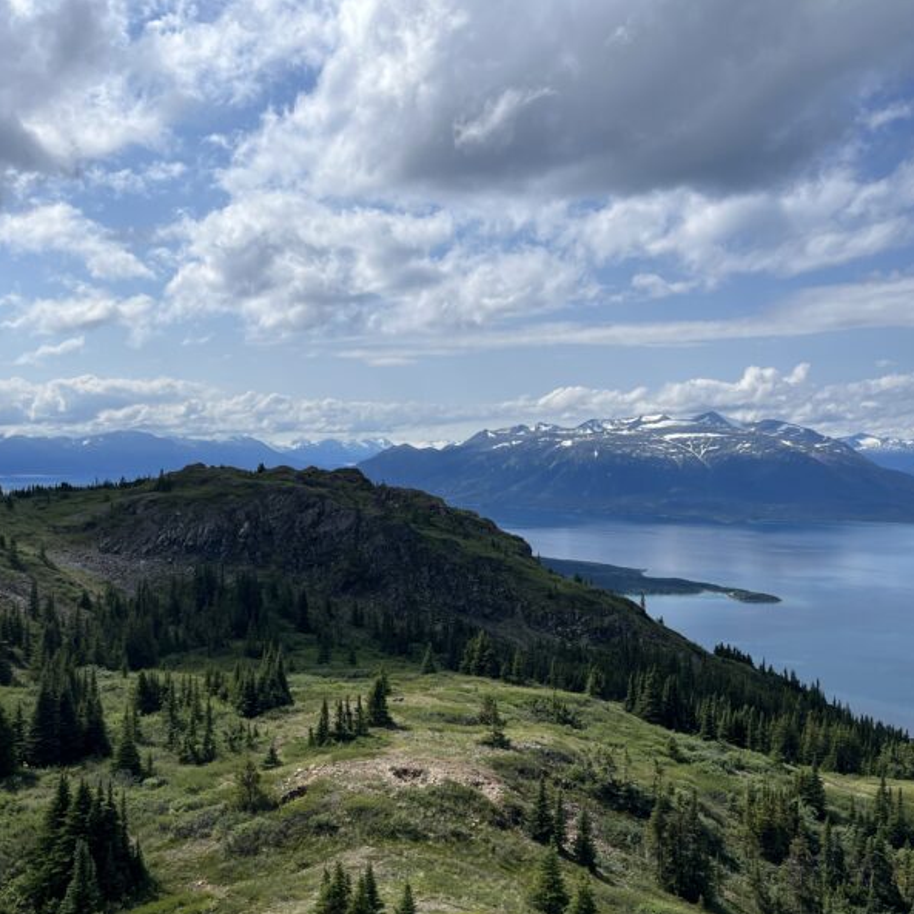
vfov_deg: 52.5
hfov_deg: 52.4
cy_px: 459
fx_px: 926
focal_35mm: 31
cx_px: 504
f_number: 1.6
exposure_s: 1/7353
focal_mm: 5.1
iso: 50
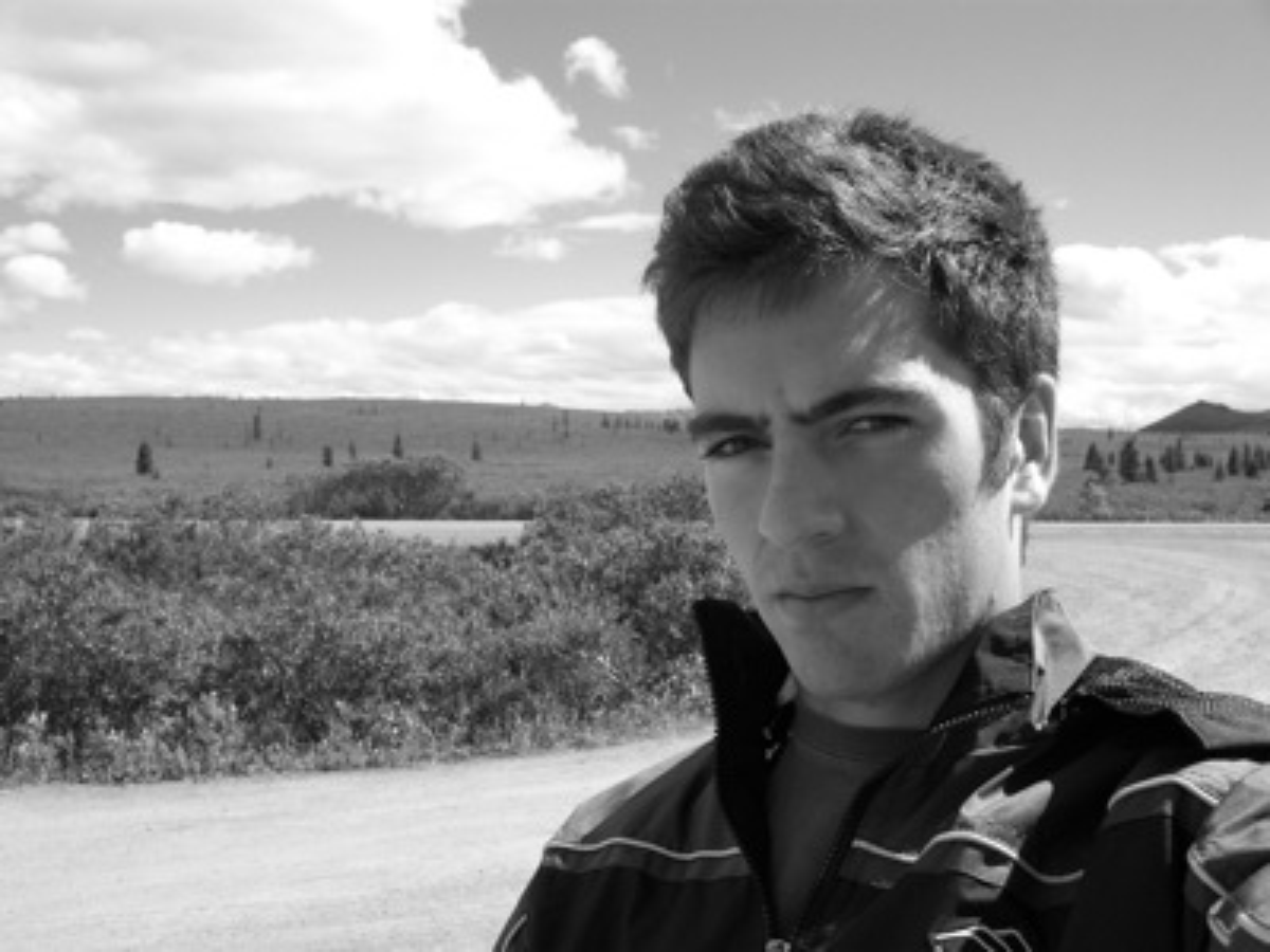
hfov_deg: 51.4
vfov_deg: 39.7
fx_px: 1321
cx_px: 635
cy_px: 476
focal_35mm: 36
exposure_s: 1/320
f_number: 5
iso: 80
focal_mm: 7.54
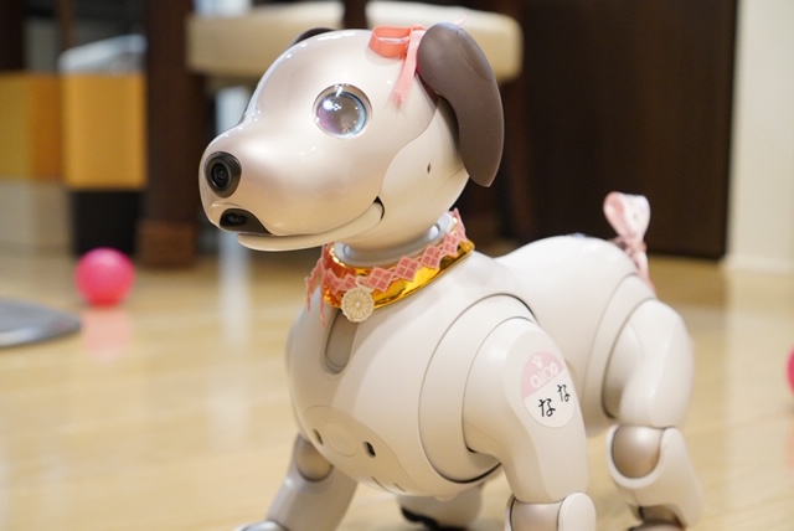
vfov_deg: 25.8
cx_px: 397
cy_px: 266
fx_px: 1159
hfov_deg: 37.8
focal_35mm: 52
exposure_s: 1/60
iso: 4000
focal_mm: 35
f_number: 4
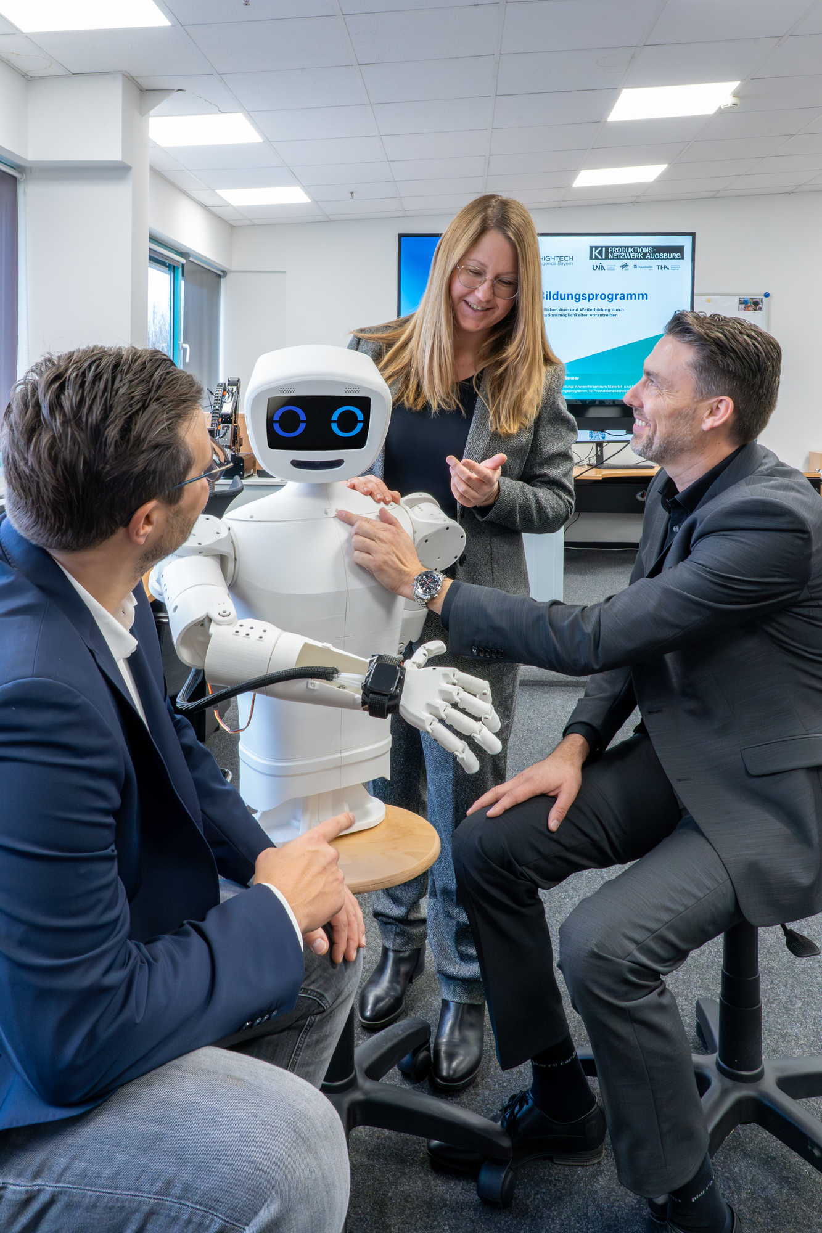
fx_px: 959
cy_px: 616
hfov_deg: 46.4
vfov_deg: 65.5
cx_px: 411
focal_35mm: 28
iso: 8000
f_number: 18
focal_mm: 28
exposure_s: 1/30
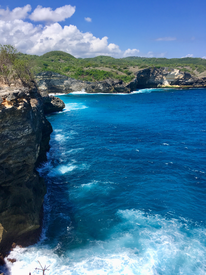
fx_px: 230
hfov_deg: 48.2
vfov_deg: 61.7
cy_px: 138
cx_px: 103
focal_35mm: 29
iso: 25
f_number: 2.2
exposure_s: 1/1832
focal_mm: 4.15
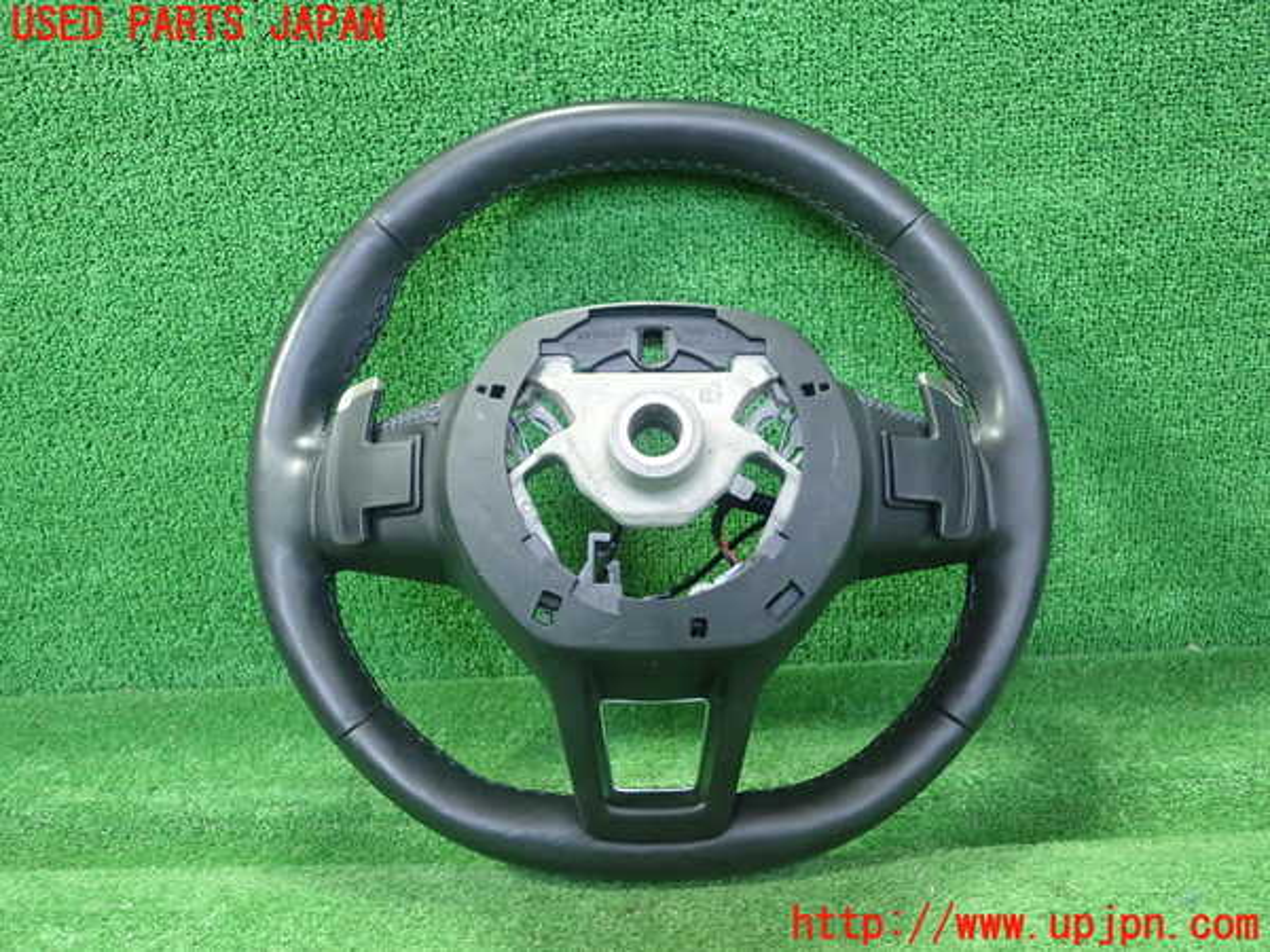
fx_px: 1101
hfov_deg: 60.0
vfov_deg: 46.8
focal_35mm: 30
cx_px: 635
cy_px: 476
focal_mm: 5.5
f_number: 2.3
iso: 640
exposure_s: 1/125
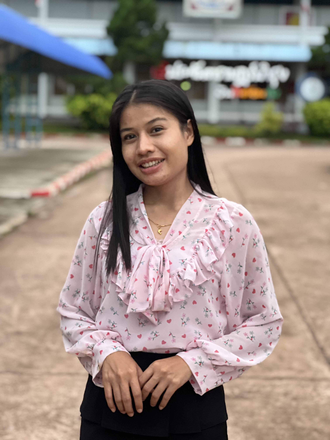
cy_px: 220
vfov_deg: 25.3
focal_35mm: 77
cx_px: 165
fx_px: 979
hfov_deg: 19.1
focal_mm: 9
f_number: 2.8
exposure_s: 1/15
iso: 640
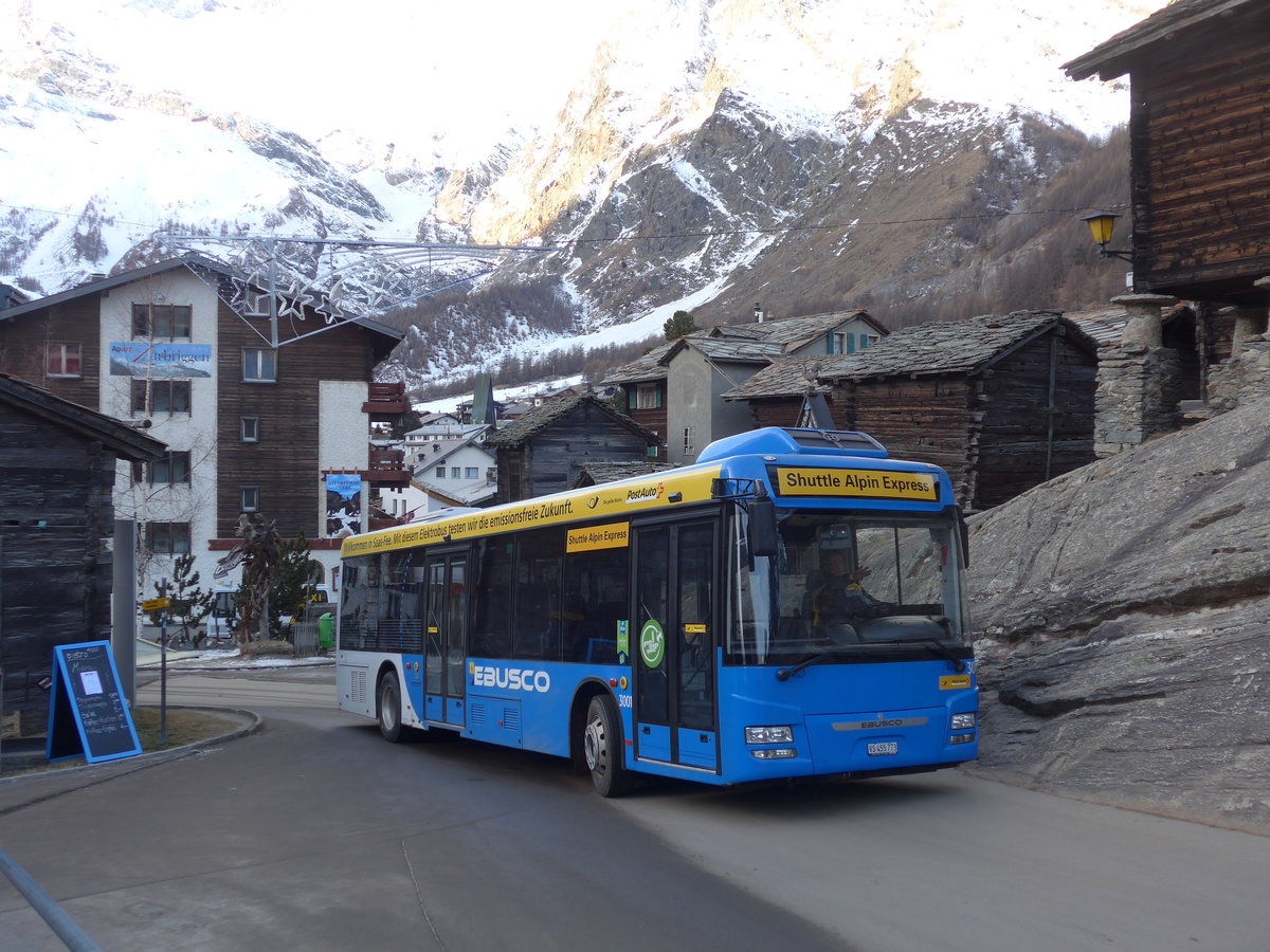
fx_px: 1321
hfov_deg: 51.4
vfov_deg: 39.7
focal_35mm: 36
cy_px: 476
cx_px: 635
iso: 80
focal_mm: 7.5
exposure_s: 1/250
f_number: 2.8
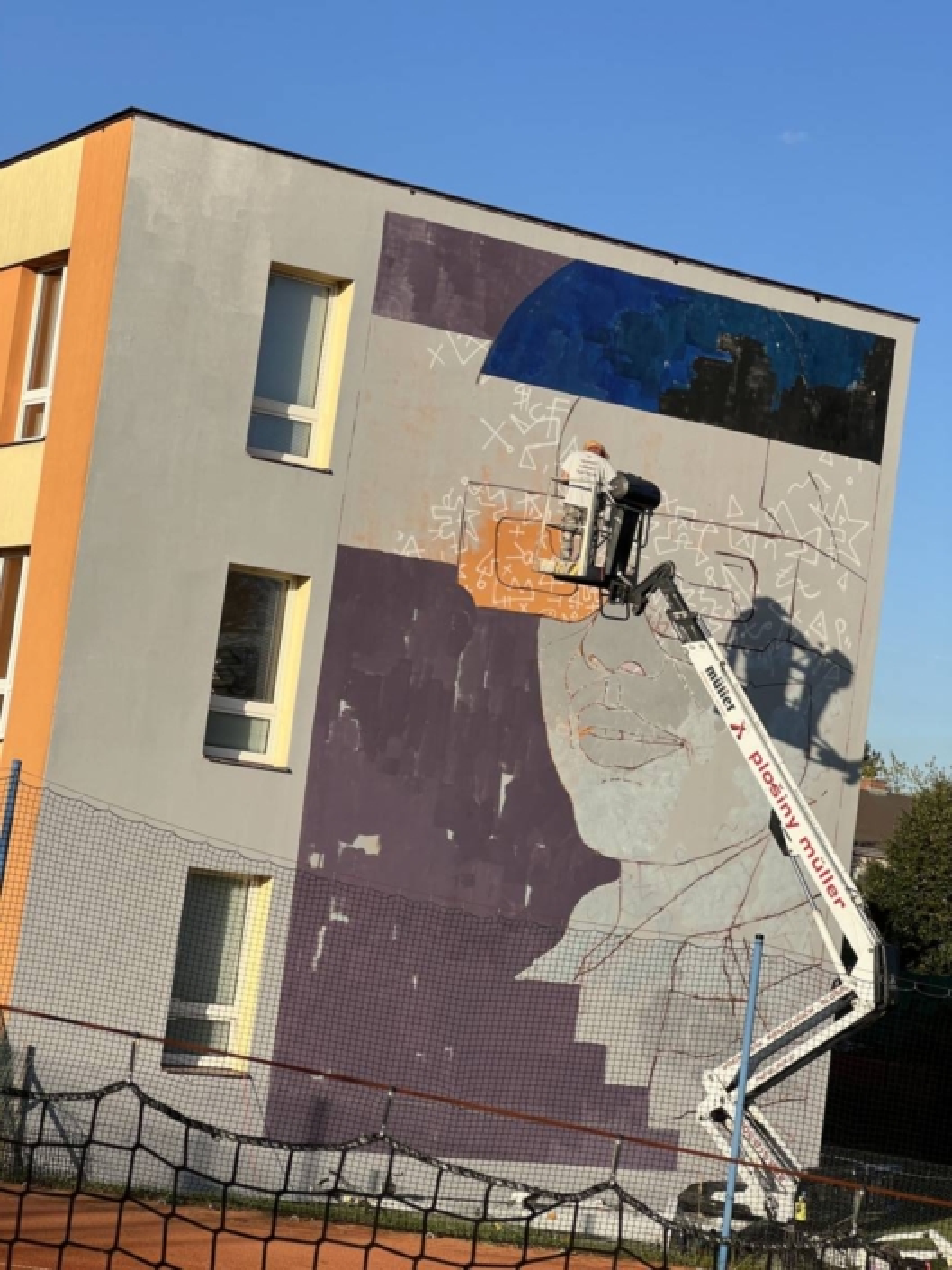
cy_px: 635
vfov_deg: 25.3
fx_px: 2823
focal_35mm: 77
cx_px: 476
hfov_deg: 19.1
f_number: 2.8
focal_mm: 9
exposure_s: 1/840
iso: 32
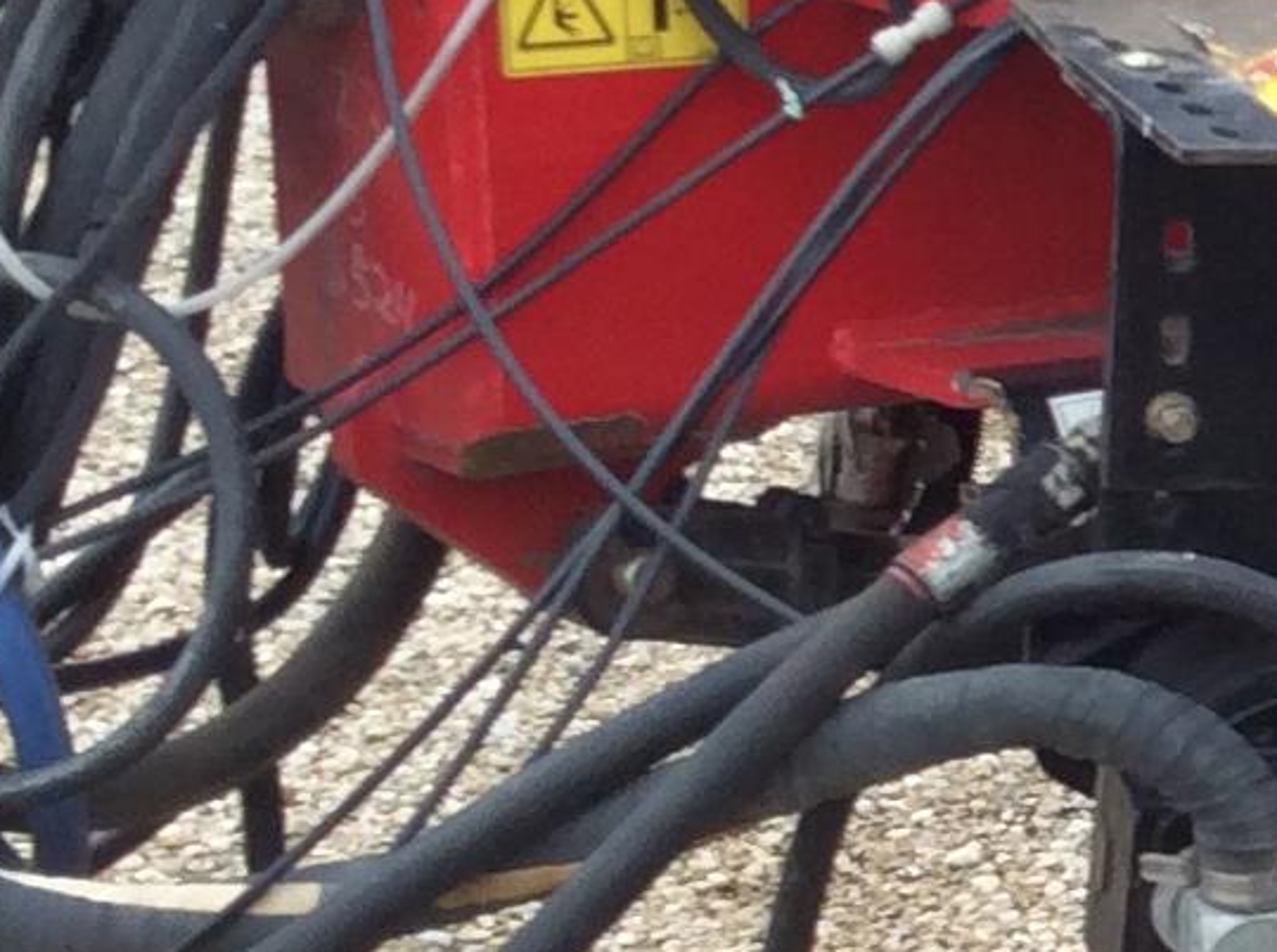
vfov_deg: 9.6
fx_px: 5670
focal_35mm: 154
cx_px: 2334
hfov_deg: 11.8
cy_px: 718
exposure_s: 1/193
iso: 32
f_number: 2.4
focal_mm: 3.3
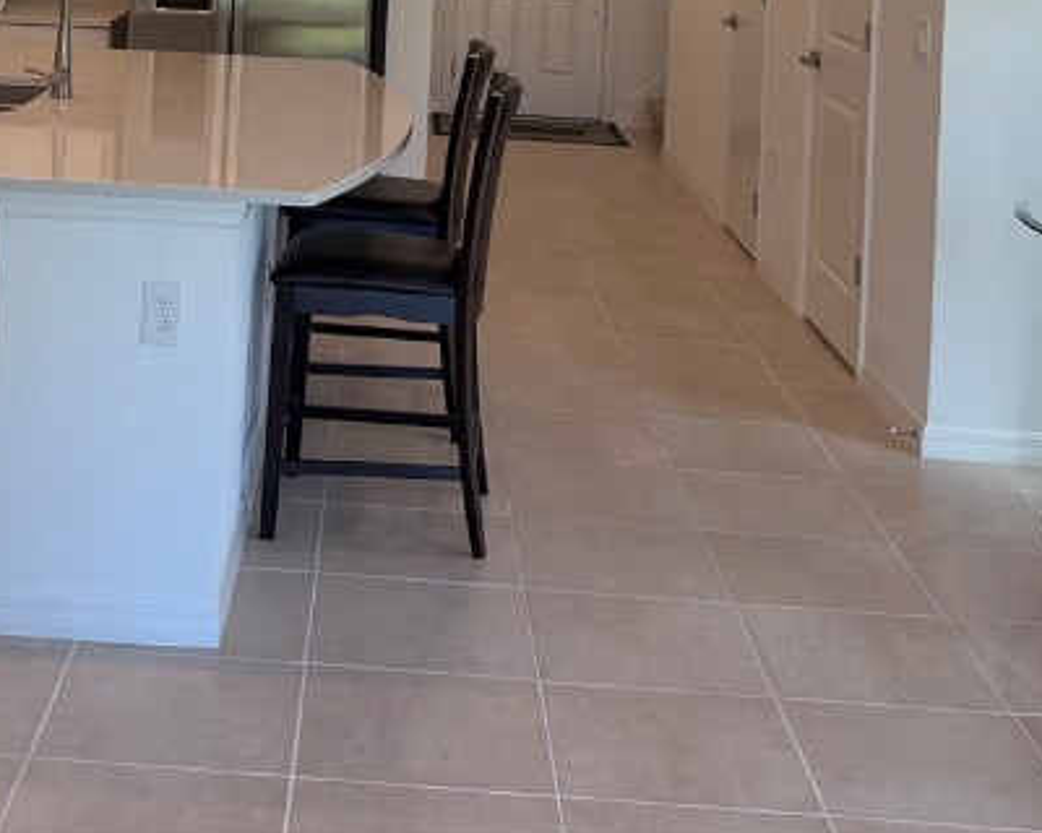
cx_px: 323
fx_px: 1850
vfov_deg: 23.3
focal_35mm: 60
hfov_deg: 31.1
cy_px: -156
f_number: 1.78
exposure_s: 1/202
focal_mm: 6.76
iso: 125
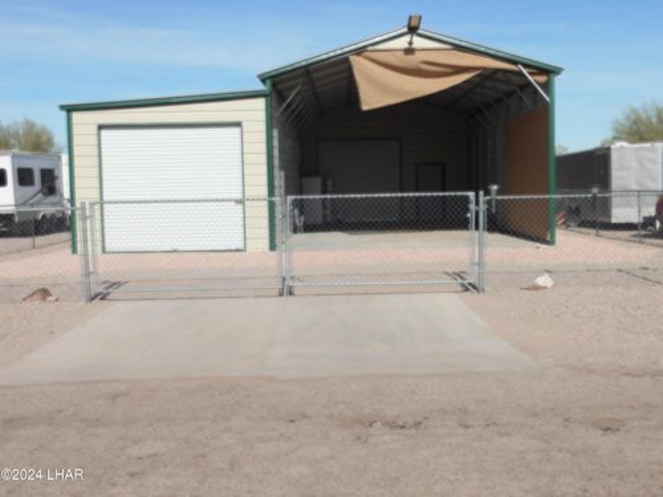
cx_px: 332
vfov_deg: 36.0
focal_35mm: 40
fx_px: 766
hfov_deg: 46.8
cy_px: 248
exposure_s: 1/800
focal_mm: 7.1
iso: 125
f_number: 7.2
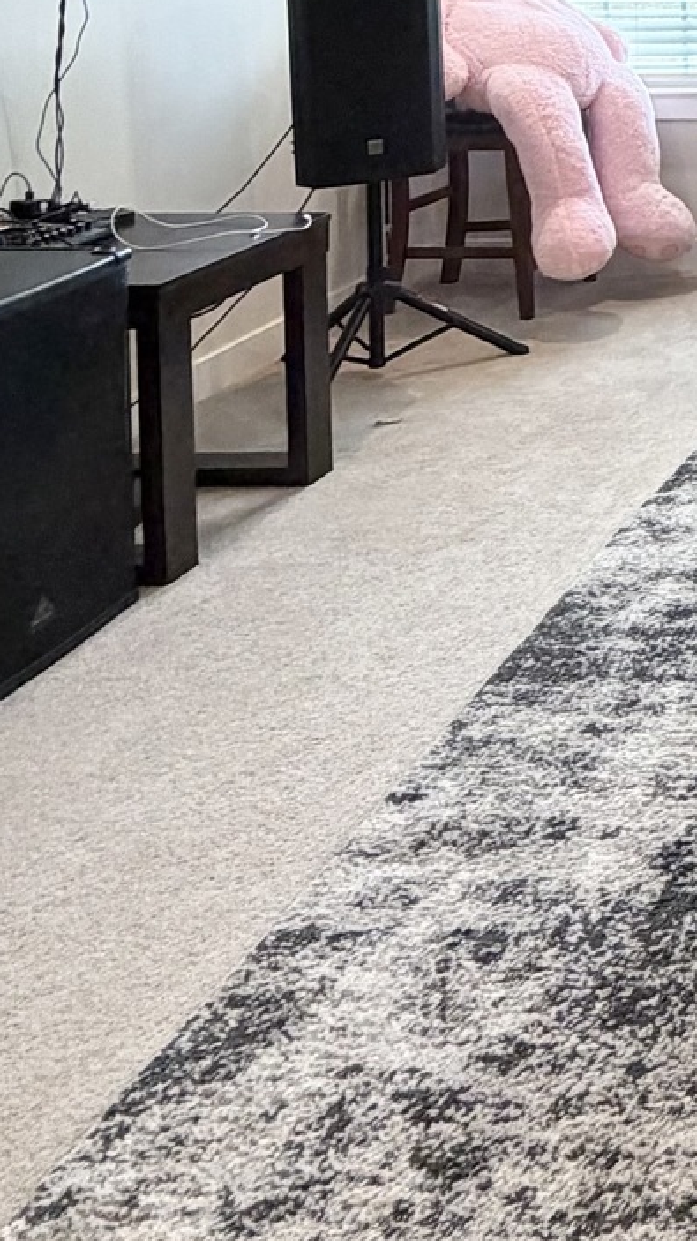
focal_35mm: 50
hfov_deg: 18.4
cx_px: 1283
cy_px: -81
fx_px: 1644
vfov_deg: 36.0
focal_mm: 2.22
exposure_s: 1/60
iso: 200
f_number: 2.2
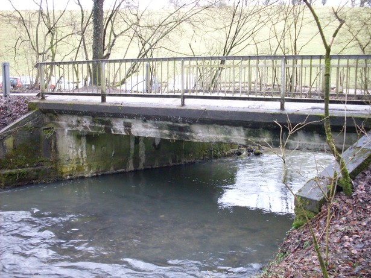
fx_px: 407
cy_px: 139
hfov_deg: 49.0
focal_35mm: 38
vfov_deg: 37.7
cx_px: 186
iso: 160
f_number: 2.8
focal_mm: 6.3
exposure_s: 1/45
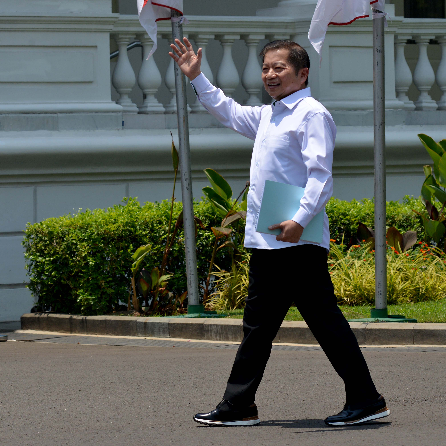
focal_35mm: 160
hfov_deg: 10.9
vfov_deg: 10.9
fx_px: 2332
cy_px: 222
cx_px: 305
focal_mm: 125
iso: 400
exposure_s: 1/1250
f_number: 8
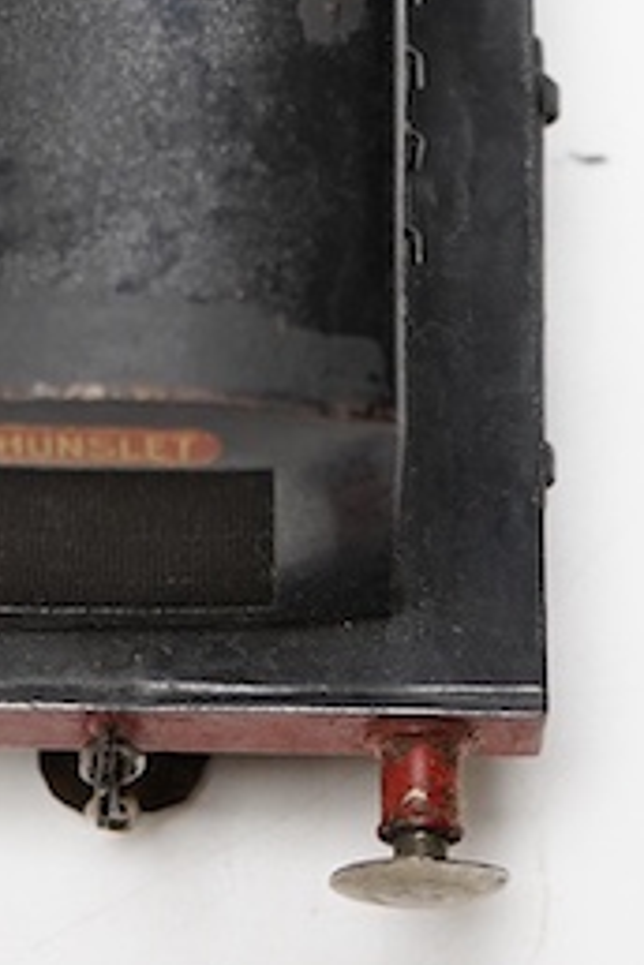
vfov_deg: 12.7
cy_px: -288
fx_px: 4213
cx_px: 195
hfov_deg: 8.7
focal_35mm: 157
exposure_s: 1/125
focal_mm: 30
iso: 1250
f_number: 8
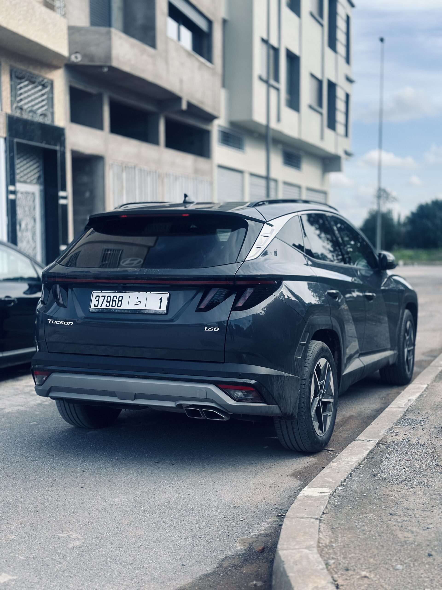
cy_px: 295
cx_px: 221
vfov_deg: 39.7
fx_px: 817
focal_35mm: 48
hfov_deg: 30.3
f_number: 1.78
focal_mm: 6.86
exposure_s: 1/2597
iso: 80
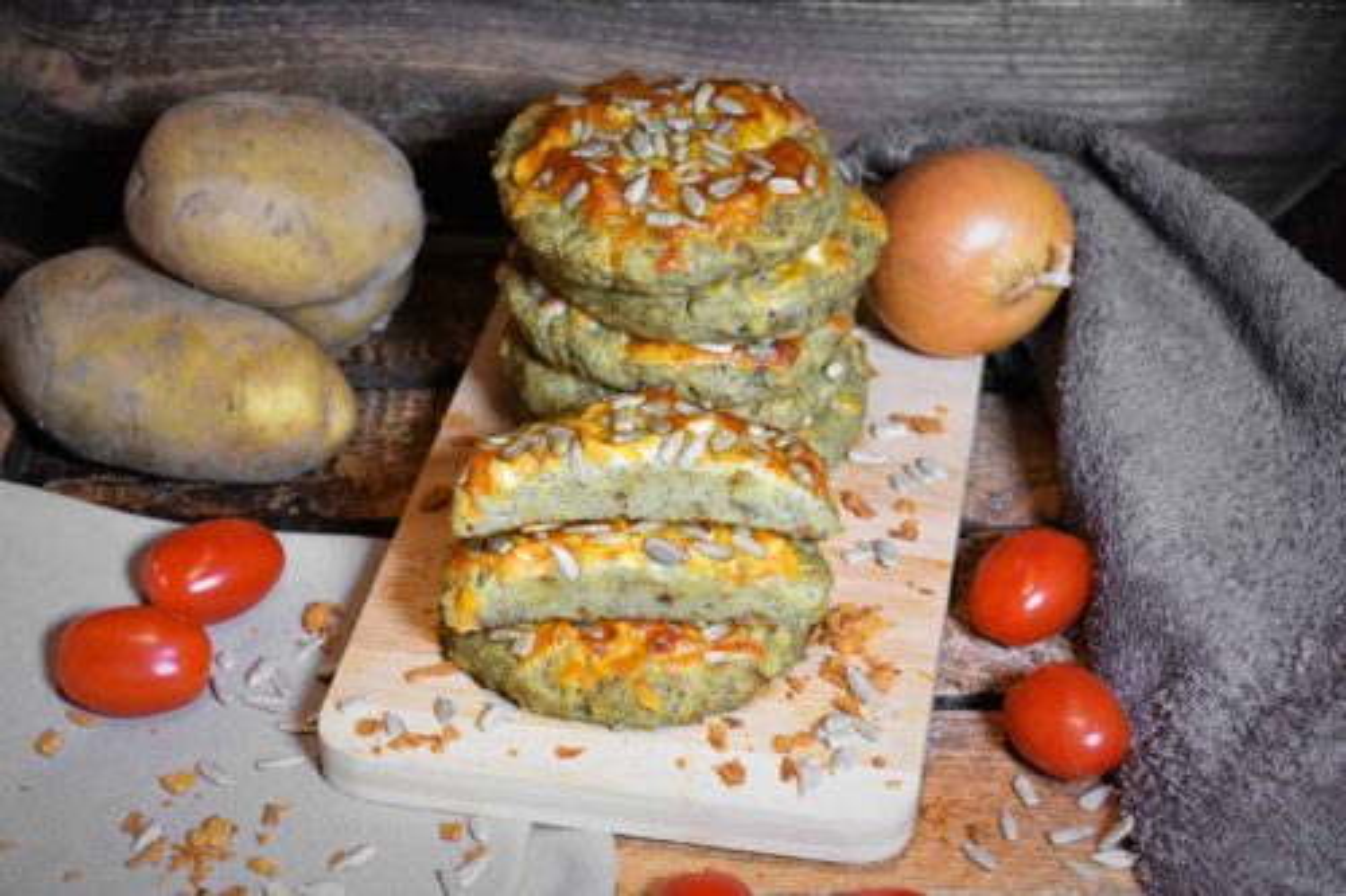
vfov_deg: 23.8
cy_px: 448
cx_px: 673
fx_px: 2130
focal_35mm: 57
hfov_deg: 35.1
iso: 1250
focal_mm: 38
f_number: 4.8
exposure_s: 1/60
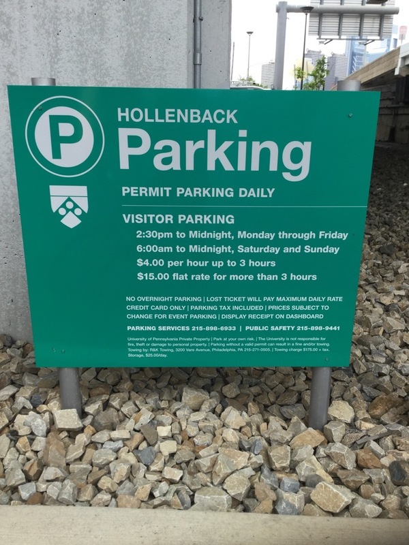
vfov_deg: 58.4
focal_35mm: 31
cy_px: 272
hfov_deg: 45.4
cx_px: 204
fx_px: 488
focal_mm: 3.3
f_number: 2.4
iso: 25
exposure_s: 1/322
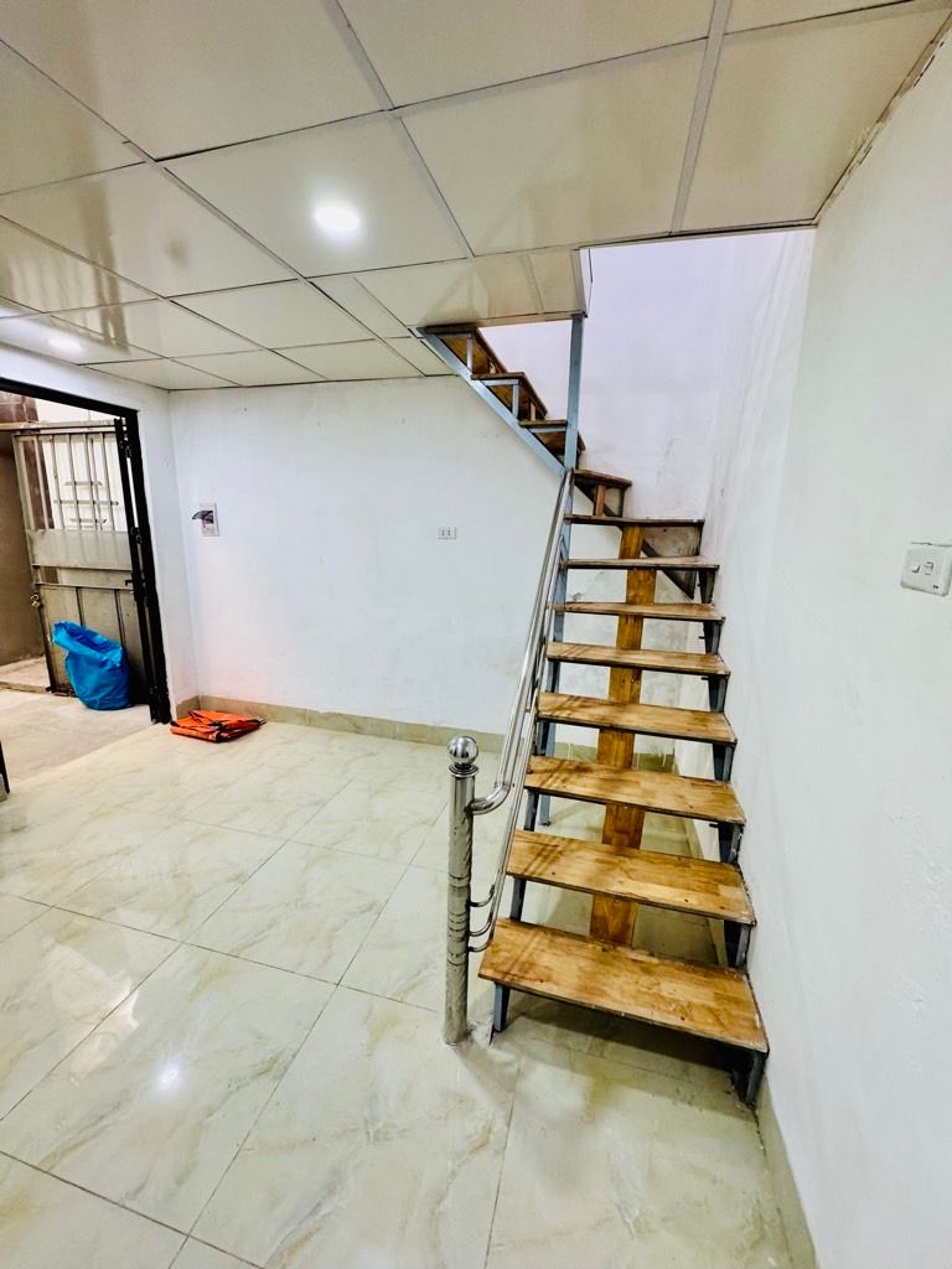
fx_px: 513
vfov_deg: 102.1
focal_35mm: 14
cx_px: 476
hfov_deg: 85.7
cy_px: 634
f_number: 2.2
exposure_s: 1/100
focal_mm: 2.22
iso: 250
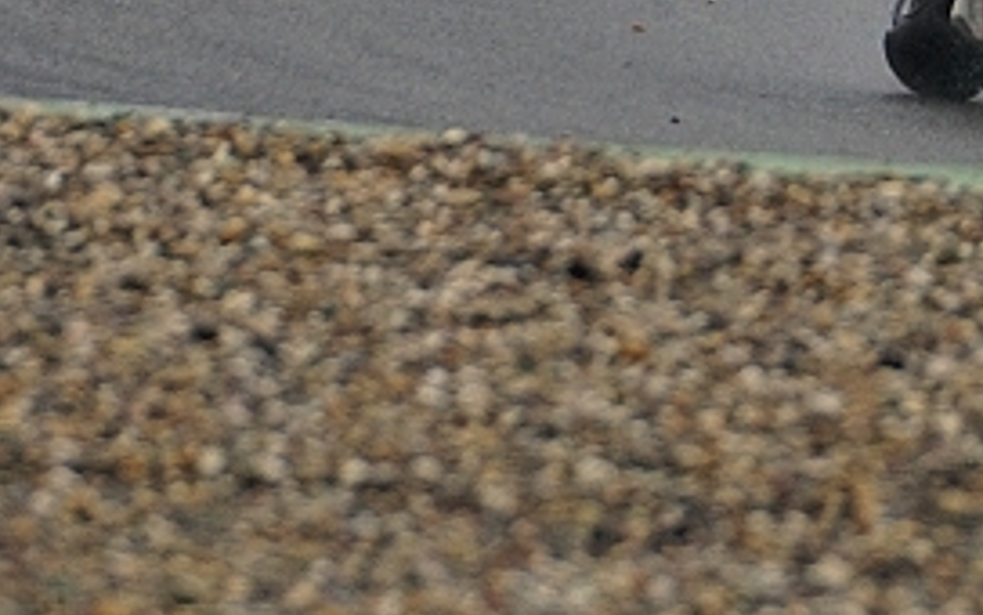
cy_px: -353
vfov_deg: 1.1
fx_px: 30808
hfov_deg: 1.8
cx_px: 1073
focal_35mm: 1150
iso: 400
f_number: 5.6
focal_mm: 160
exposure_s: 1/800
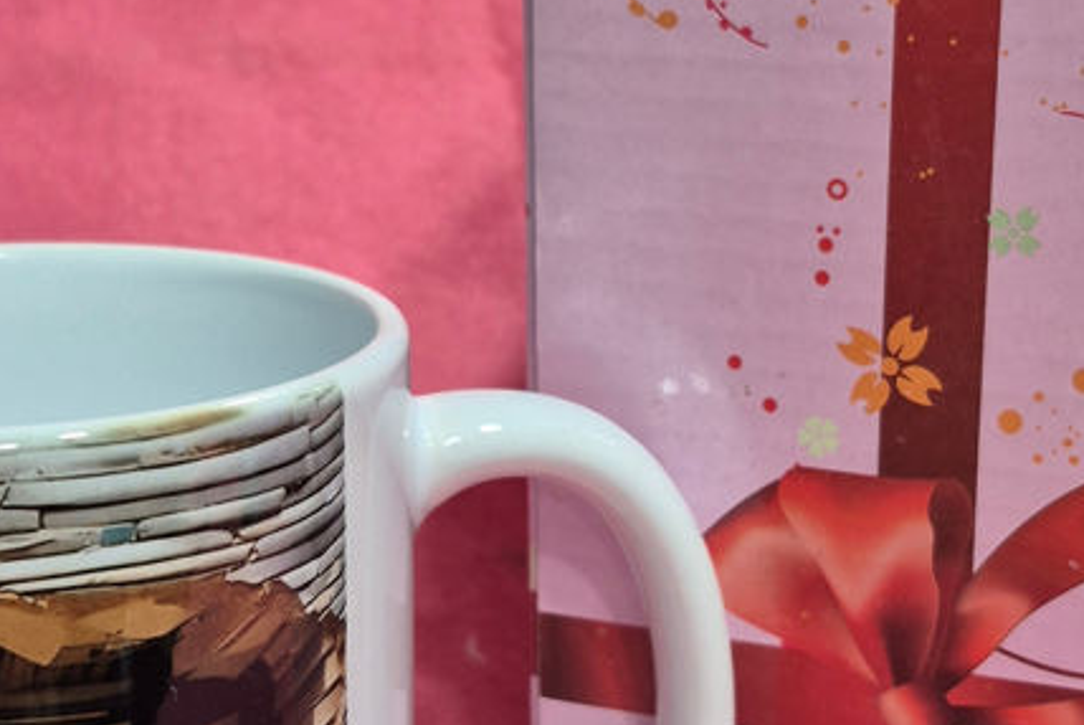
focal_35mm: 67
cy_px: 345
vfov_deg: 20.3
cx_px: 648
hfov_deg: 30.0
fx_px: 2019
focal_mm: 5.4
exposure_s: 1/120
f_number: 1.8
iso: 80
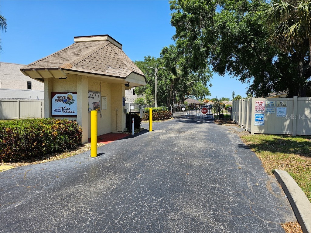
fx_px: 207
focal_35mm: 23
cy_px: 116
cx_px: 156
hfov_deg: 73.9
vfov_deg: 58.9
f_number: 1.7
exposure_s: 1/598
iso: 10
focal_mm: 6.3
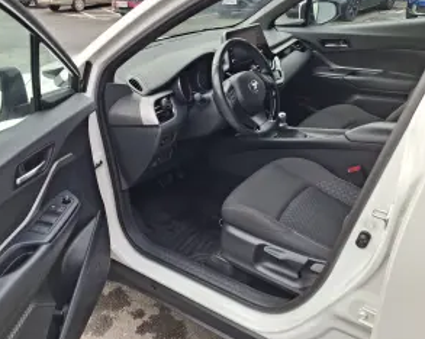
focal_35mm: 30
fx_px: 377
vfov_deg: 48.4
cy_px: 151
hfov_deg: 58.2
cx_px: 165
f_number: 1.8
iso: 32
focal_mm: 4.69
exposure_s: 1/347
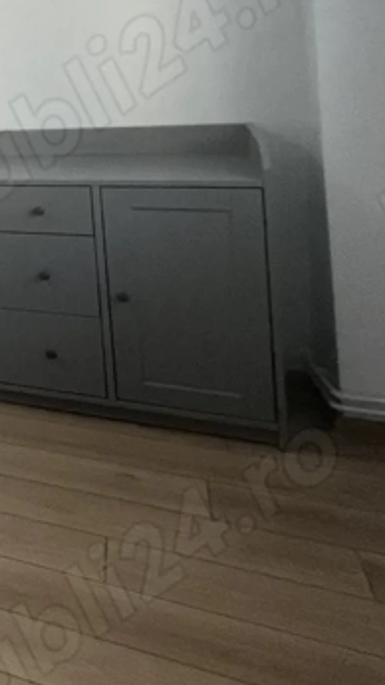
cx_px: -574
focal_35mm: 41
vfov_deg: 46.2
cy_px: 113
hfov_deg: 14.6
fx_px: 744
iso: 200
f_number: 1.8
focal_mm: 1.57
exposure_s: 1/100
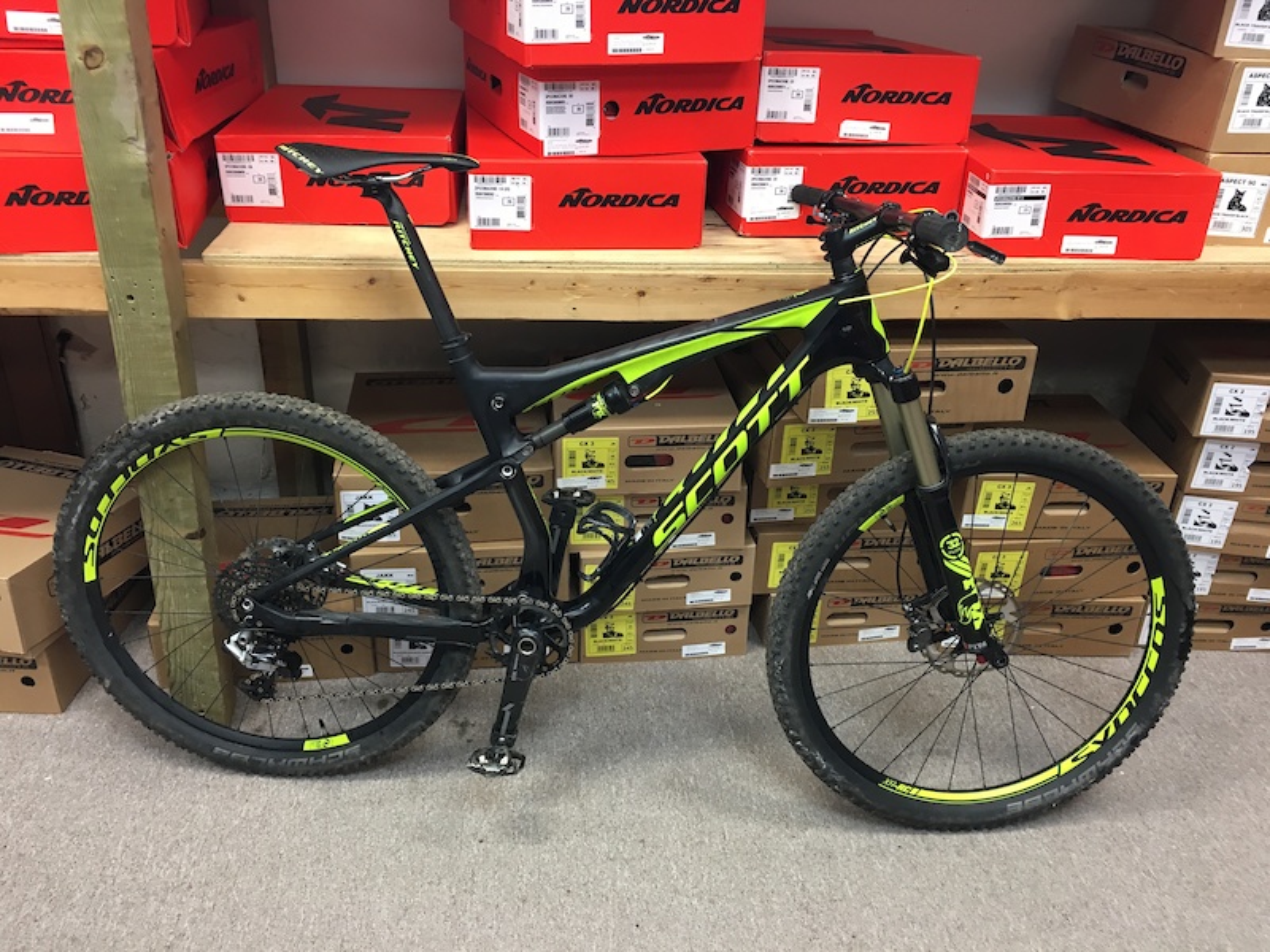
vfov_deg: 48.2
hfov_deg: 61.7
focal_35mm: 29
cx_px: 635
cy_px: 476
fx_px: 1064
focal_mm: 4.15
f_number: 2.2
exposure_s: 1/30
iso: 64
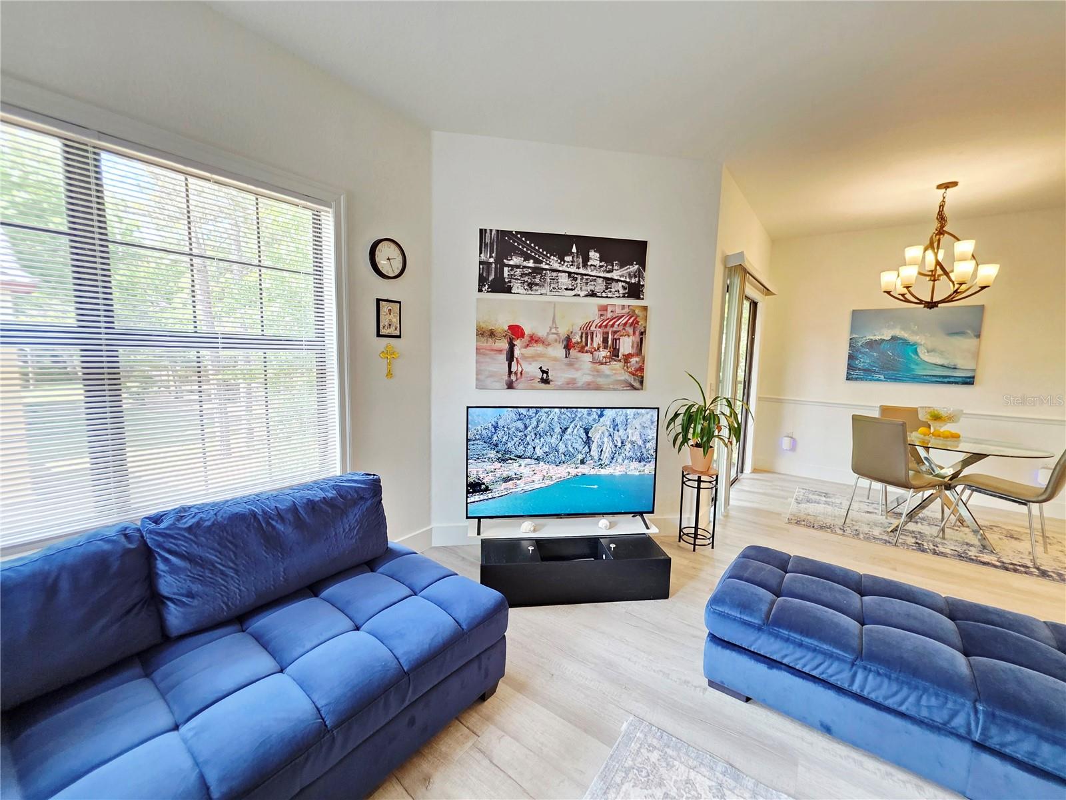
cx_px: 533
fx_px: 400
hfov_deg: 106.2
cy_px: 400
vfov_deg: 89.9
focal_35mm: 13
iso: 320
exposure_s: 1/60.2
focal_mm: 2.2
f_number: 1.9
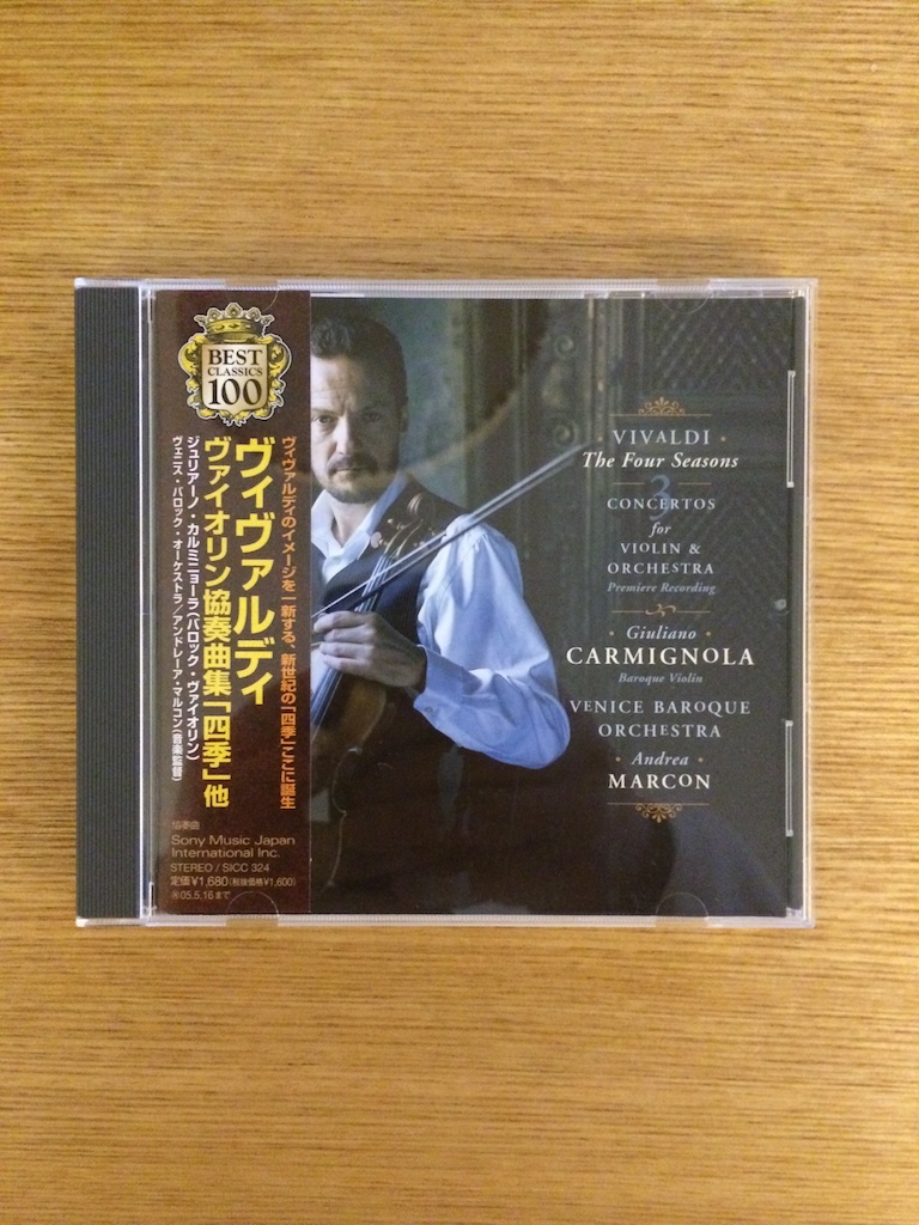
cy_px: 612
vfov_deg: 60.0
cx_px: 460
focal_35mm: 30
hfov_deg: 46.8
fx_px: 1062
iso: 1000
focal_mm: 4.12
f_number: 2.2
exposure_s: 1/17
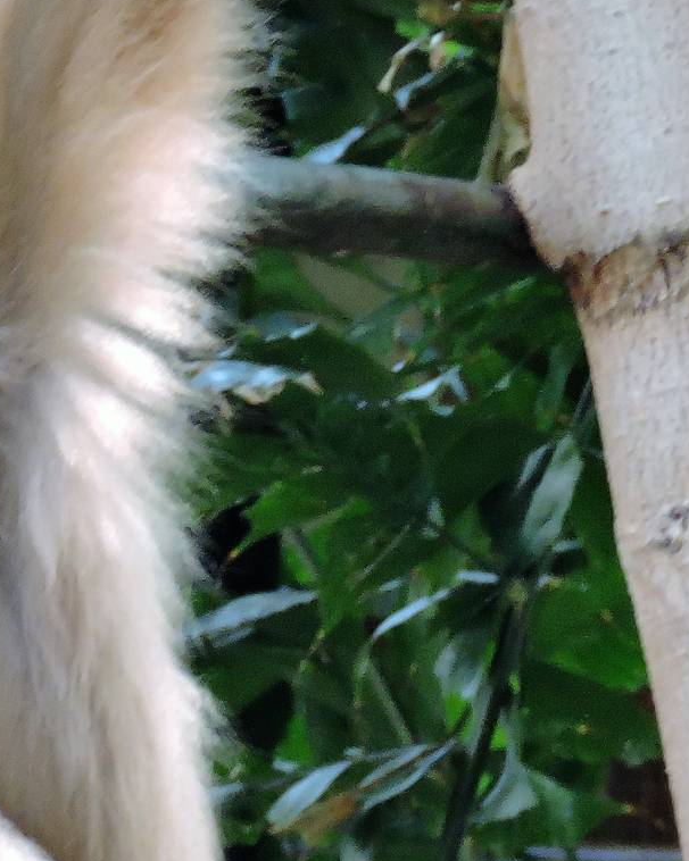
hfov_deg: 2.3
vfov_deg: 2.9
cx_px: -173
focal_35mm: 670
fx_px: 17085
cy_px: 674
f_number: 4.8
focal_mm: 58
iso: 800
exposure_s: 1/40
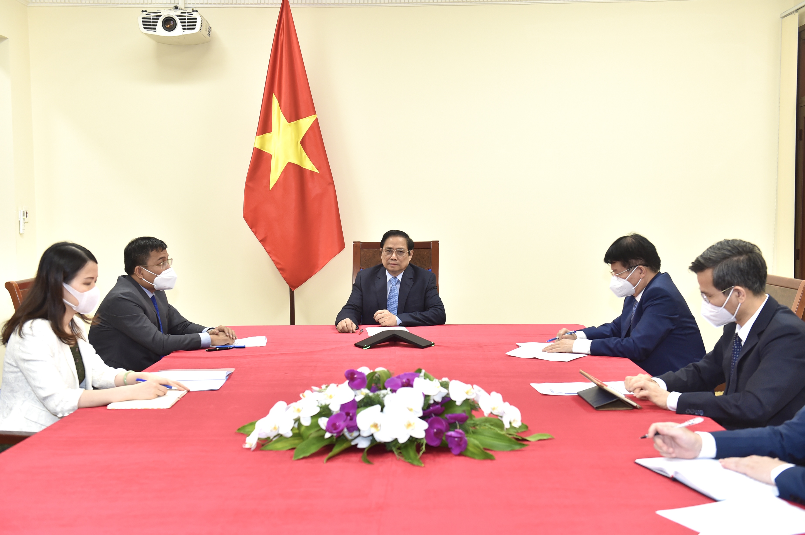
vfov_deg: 30.4
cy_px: 268
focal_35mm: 44
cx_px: 402
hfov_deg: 44.5
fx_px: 983
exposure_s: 1/125
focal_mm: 44
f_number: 4.5
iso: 1600
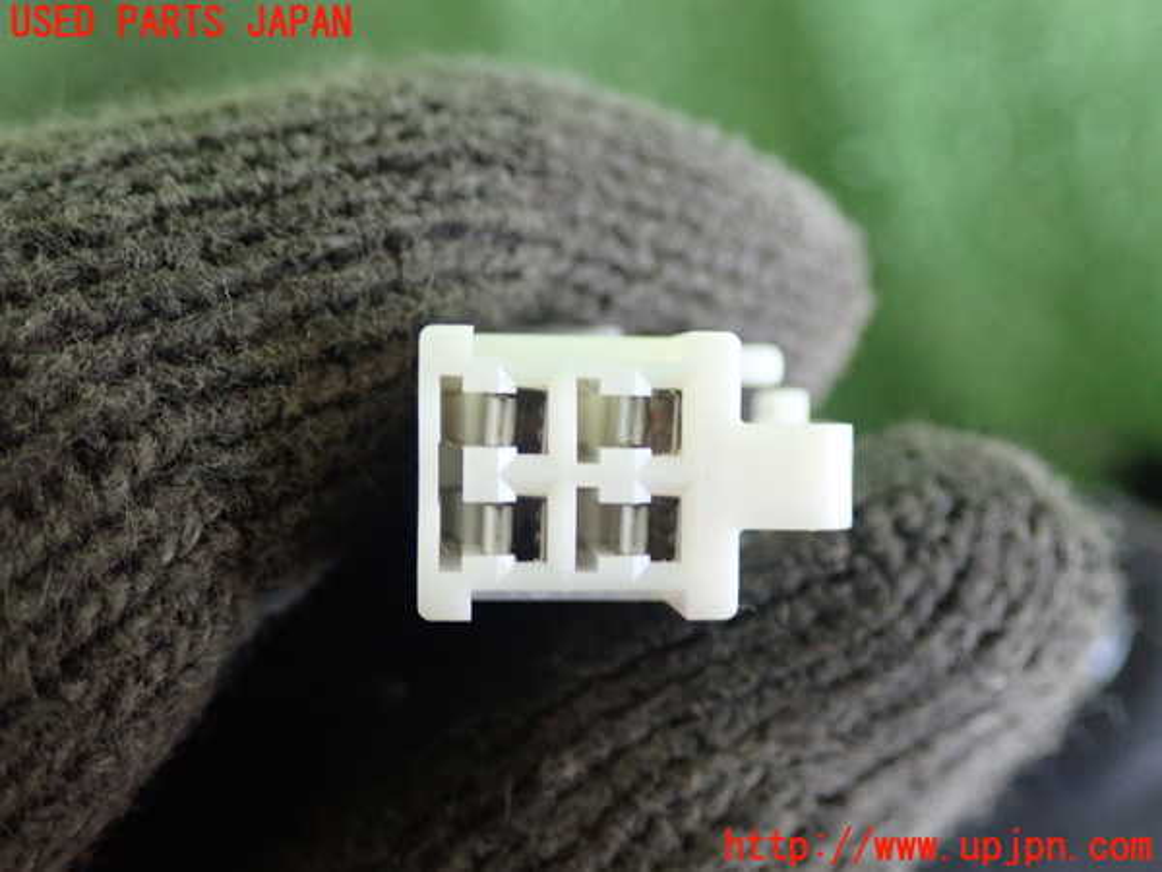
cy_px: 436
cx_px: 581
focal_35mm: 46
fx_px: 1544
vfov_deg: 31.5
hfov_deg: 41.2
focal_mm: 8.41
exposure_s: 1/80
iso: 800
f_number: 3.1
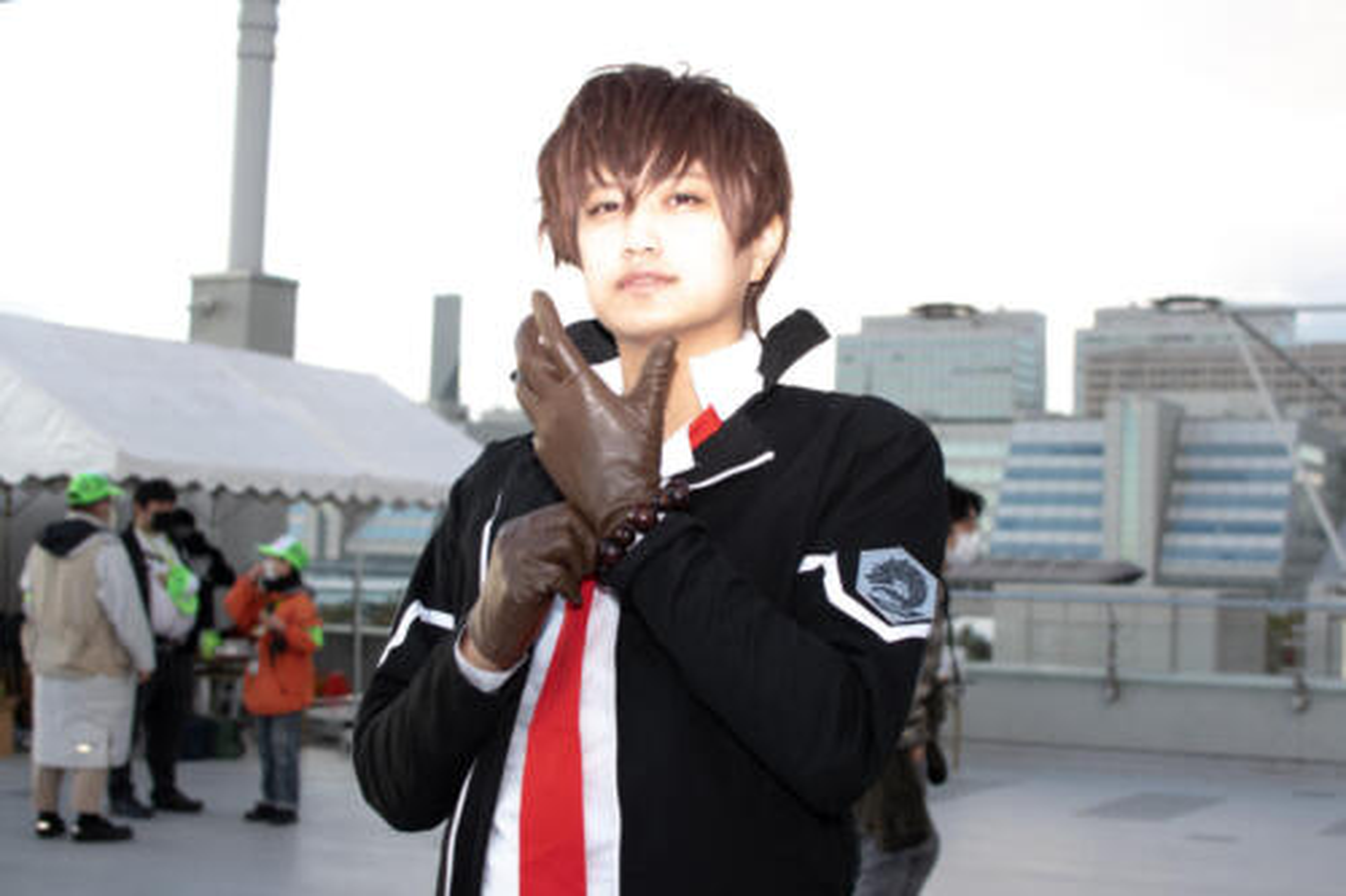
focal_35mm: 52
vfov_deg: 25.7
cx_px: 673
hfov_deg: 37.9
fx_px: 1962
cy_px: 448
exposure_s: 1/200
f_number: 4
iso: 125
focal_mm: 35
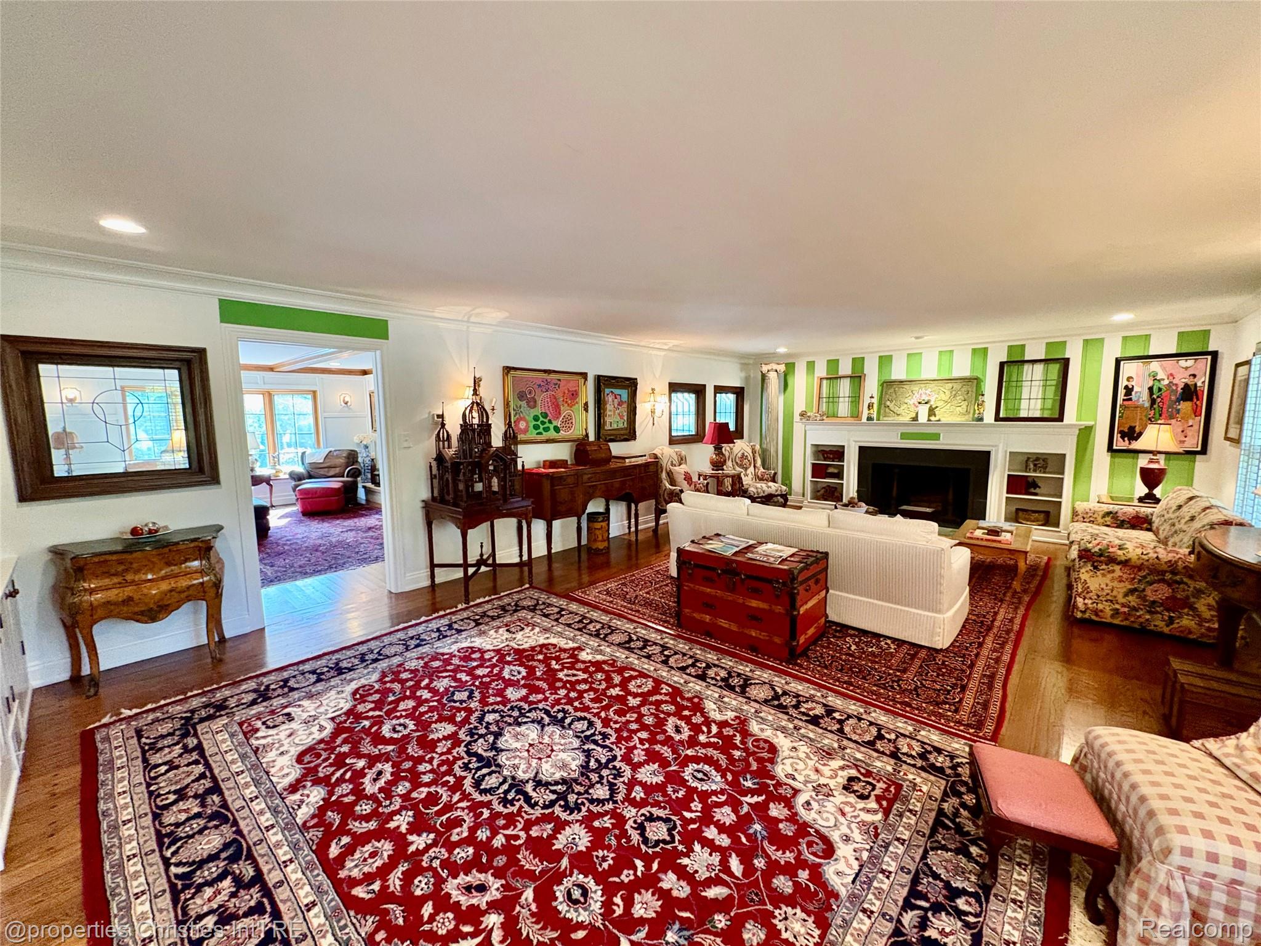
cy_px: 473
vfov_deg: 85.7
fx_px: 510
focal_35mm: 14
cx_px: 630
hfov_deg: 102.1
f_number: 2.2
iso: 500
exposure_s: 1/60
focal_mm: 2.22
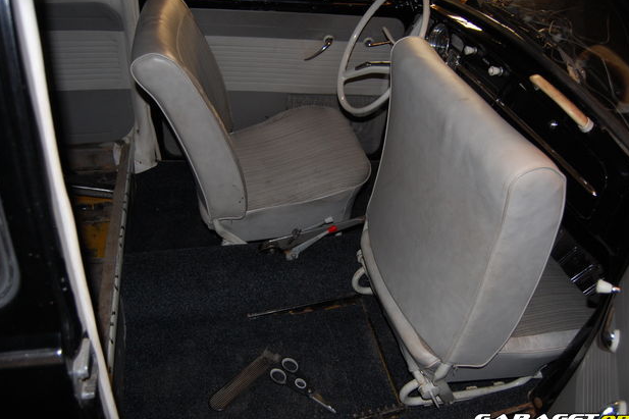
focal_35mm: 28
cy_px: 212
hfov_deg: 65.5
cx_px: 322
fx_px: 489
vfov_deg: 46.4
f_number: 3.5
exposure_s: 1/60
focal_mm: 18
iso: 400
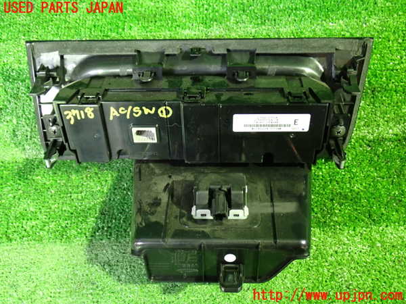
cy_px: 152
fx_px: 446
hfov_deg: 49.0
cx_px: 203
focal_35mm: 38
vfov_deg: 37.7
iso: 800
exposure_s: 1/10
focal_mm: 6.83
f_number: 2.7
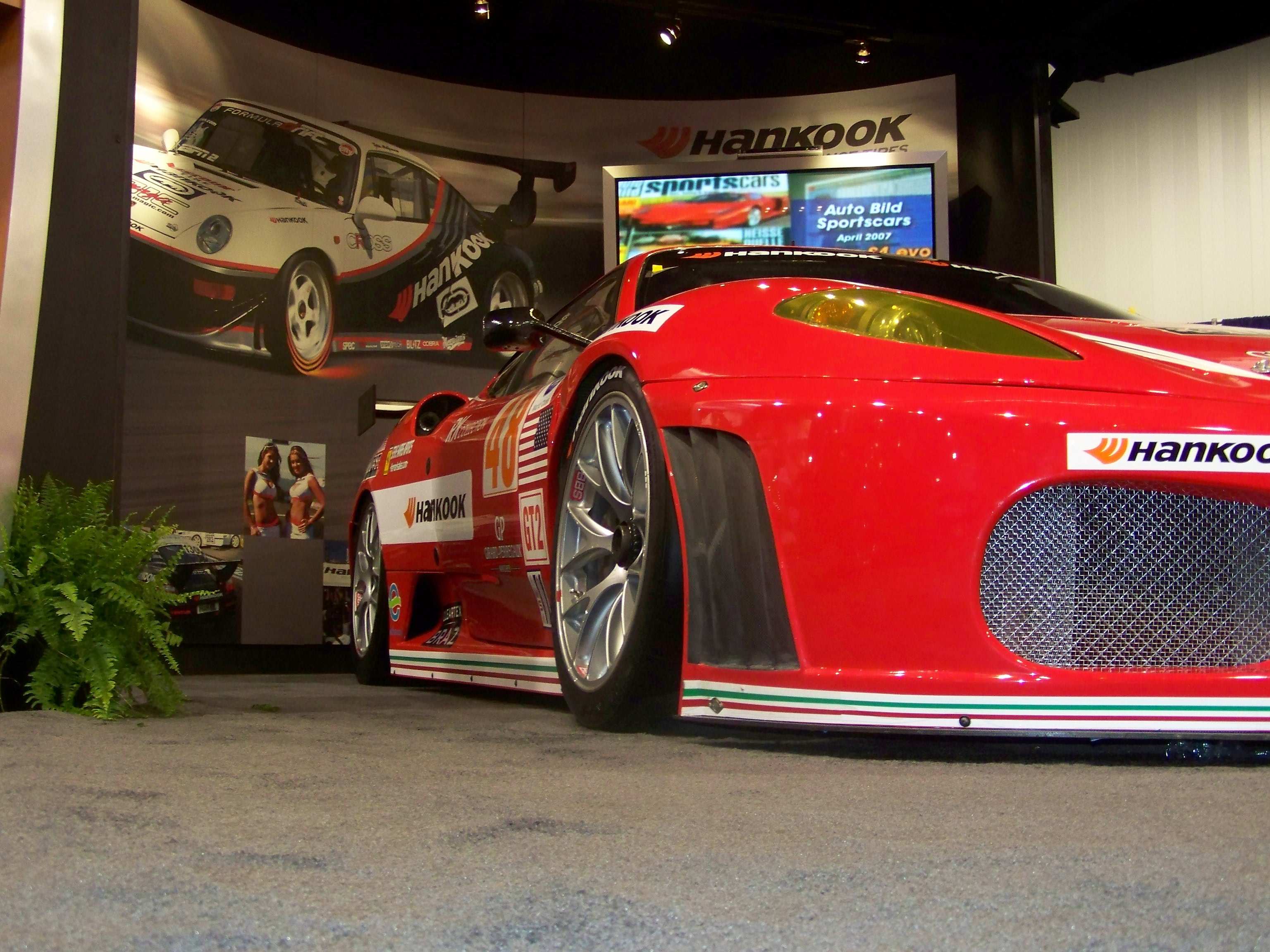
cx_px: 635
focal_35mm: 46
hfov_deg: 41.2
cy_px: 476
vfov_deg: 31.5
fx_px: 1688
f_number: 2.8
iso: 200
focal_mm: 7.6
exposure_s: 1/40
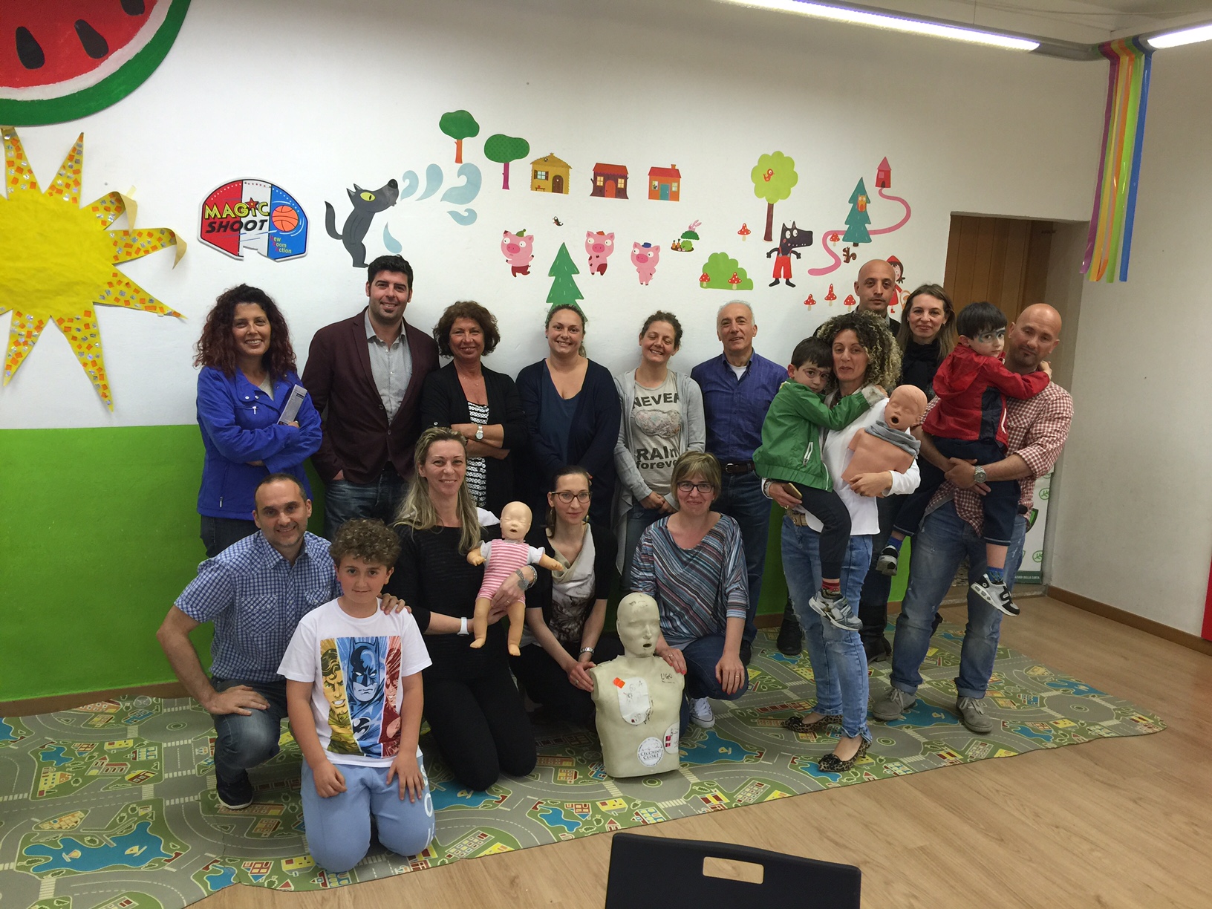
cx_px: 606
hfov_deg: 61.7
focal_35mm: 29
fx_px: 1015
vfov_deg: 48.2
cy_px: 454
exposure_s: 1/33
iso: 50
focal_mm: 4.15
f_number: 2.2
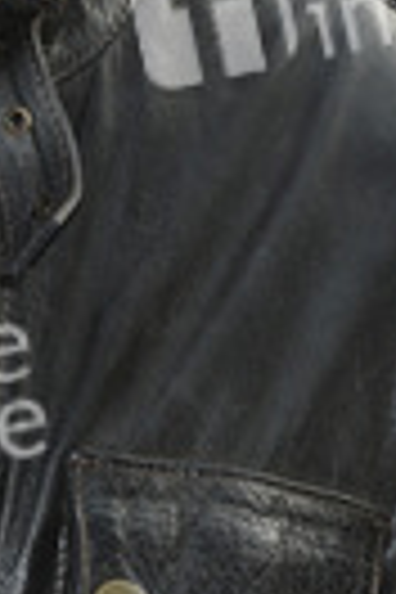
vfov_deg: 2.3
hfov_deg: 1.5
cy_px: -243
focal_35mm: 912
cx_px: -52
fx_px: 15047
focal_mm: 200
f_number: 5.6
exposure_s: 1/250
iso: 320
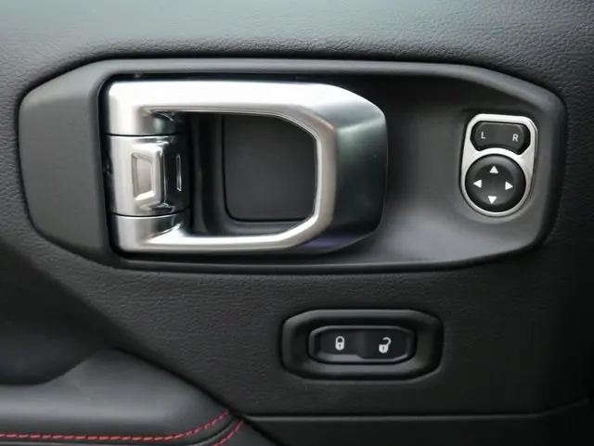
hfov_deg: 51.3
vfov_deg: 39.7
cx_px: 297
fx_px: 618
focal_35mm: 36
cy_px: 223
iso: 2500
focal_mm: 18
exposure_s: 1/60
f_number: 5
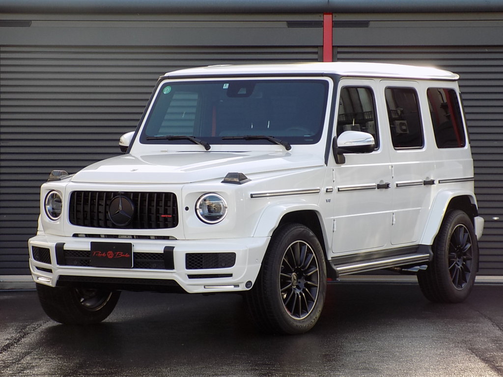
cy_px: 188
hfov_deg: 16.7
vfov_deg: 12.6
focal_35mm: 118
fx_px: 1715
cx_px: 252
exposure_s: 1/80
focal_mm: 20.9
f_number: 4.8
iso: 80
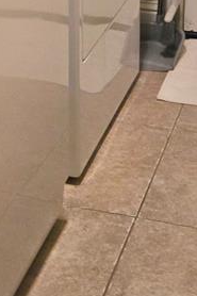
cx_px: -37
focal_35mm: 129
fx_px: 1060
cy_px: -91
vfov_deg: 15.2
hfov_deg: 10.4
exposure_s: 1/60.2
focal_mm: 5.4
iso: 1000
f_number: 1.8
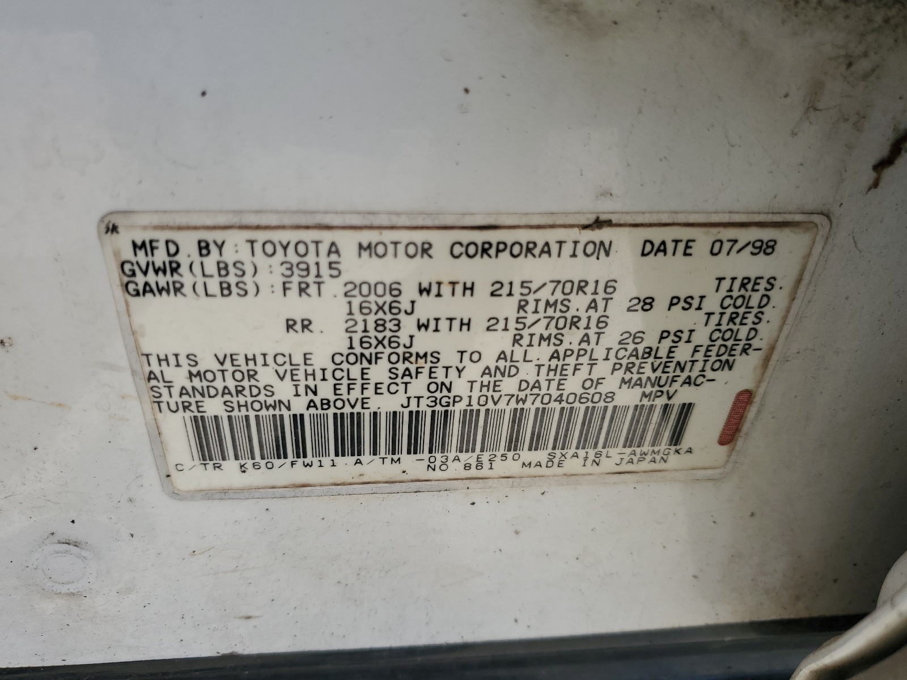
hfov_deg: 67.3
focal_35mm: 26
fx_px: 681
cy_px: 340
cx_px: 454
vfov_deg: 53.1
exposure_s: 1/1111
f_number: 1.5
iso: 50
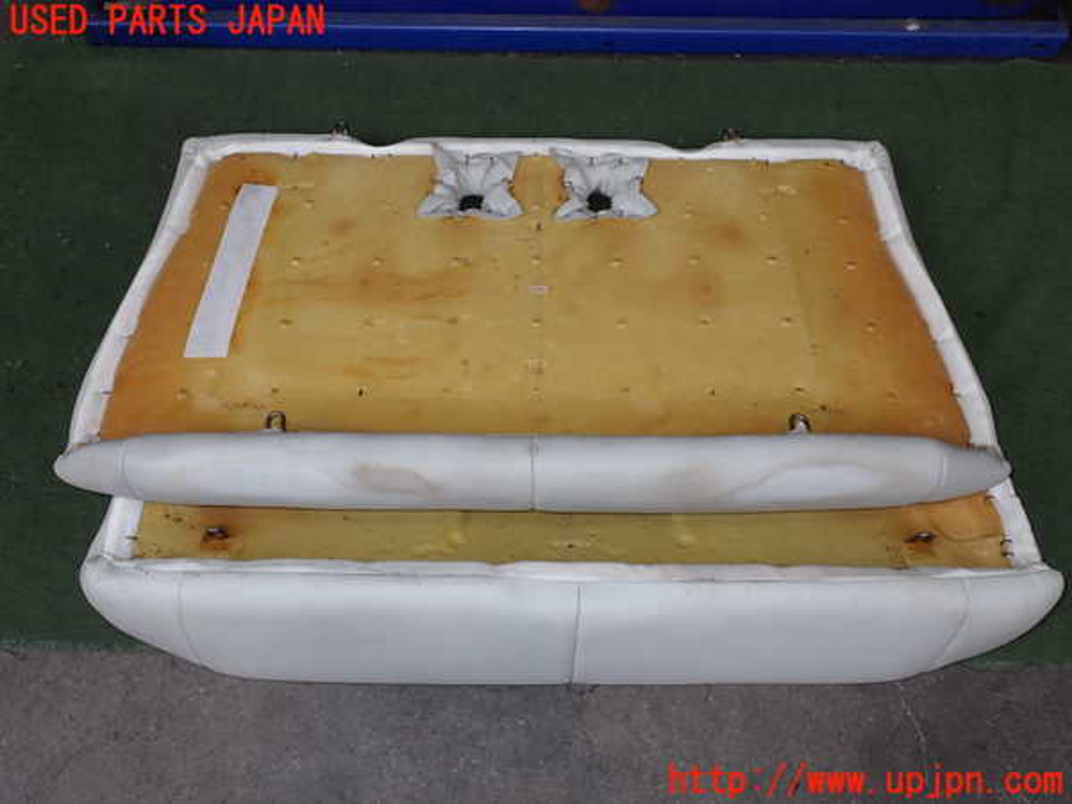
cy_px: 402
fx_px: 929
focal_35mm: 30
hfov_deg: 60.0
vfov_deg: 46.8
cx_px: 536
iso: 100
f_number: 3.2
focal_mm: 5.4
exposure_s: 1/80
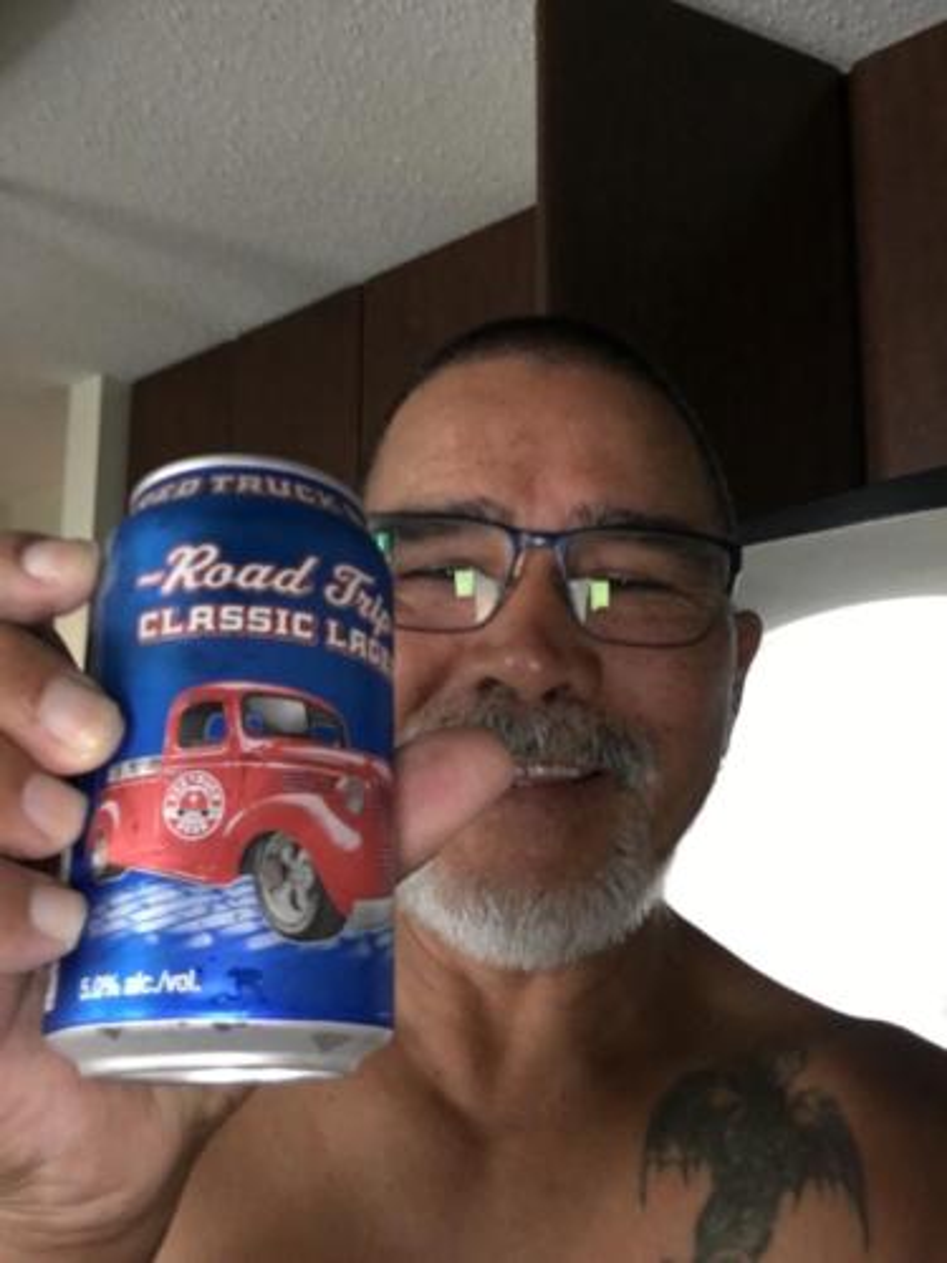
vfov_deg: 58.4
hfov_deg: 45.4
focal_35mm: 31
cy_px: 632
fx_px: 1131
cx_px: 474
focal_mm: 2.65
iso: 125
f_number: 2.2
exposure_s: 1/15
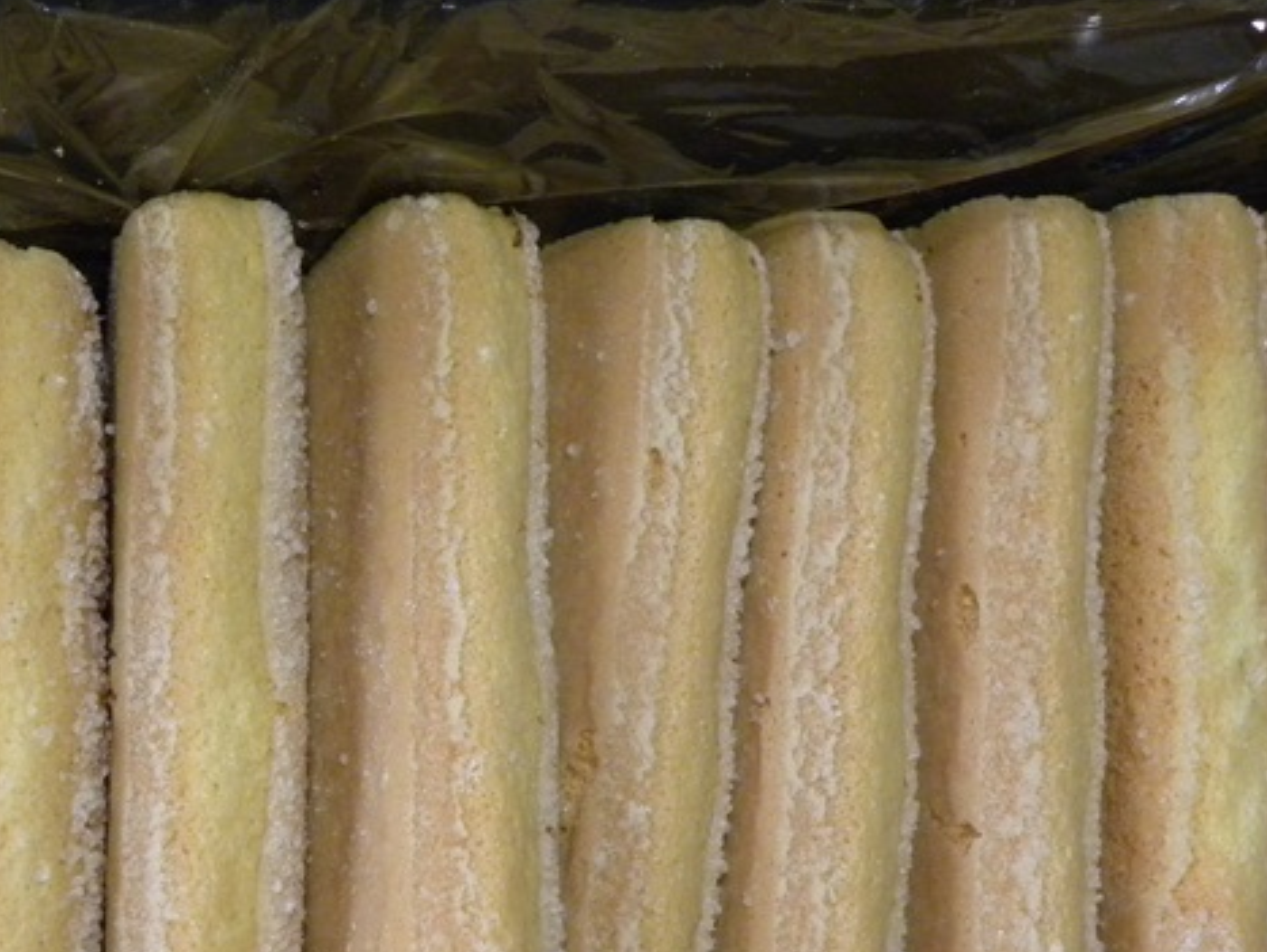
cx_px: 421
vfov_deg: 16.5
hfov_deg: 21.9
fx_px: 3260
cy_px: 716
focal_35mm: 89
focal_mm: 9.2
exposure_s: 1/71.3
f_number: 3.5
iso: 400
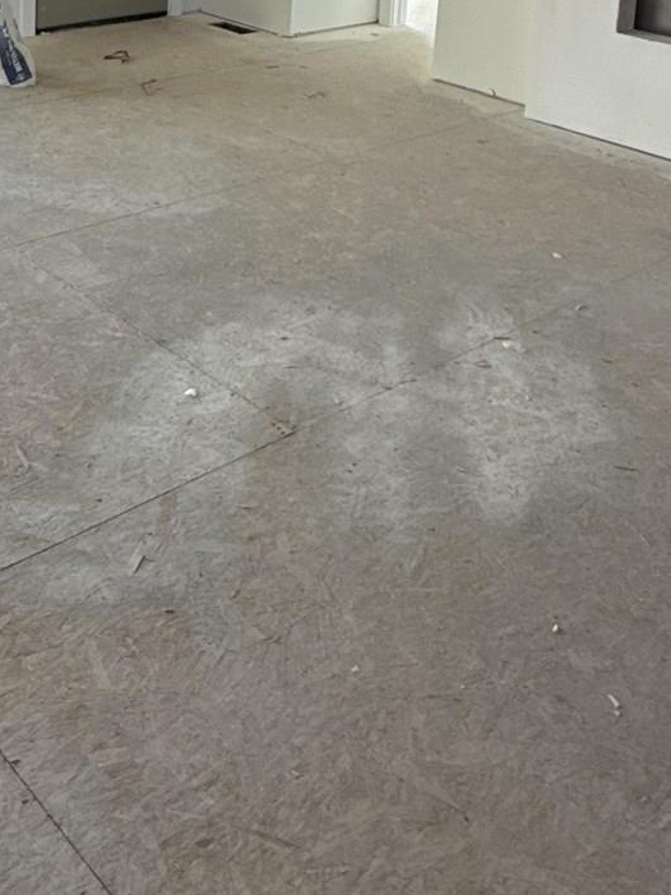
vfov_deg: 36.3
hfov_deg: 31.0
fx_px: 1189
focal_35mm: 46
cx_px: 171
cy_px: -37
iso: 64
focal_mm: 2.22
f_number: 2.2
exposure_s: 1/133
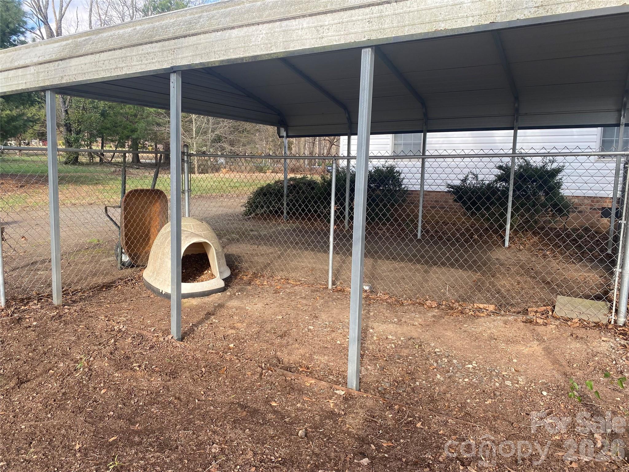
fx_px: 472
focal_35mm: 26
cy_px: 236
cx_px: 314
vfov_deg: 53.1
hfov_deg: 67.3
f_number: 1.8
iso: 32
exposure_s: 1/447
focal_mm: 4.25
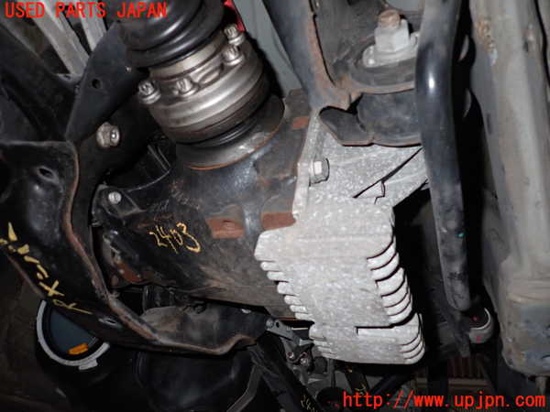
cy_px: 206
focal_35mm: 25
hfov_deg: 69.4
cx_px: 275
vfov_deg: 54.9
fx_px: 397
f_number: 5.6
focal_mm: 4.5
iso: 250
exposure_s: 1/30
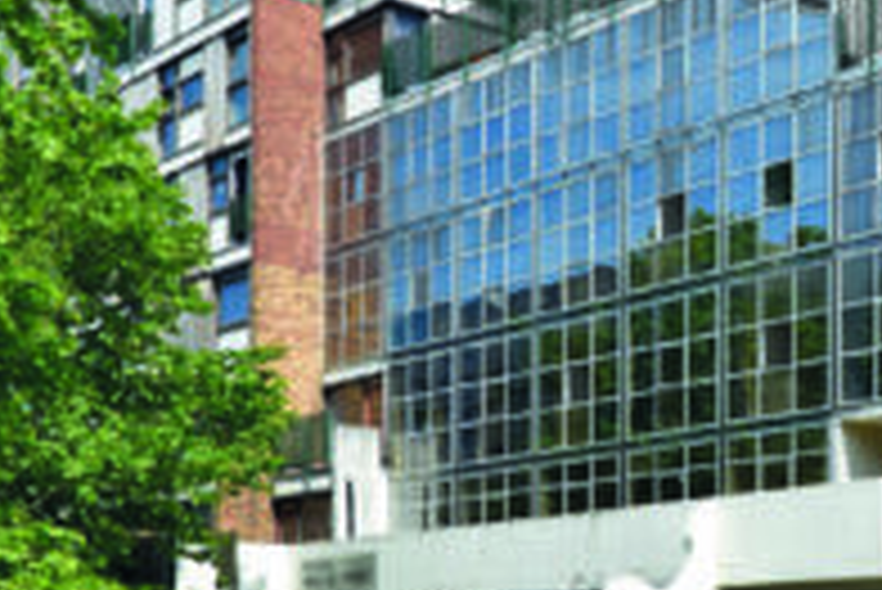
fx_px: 1741
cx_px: 772
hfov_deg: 27.5
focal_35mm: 71
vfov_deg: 19.0
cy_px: 99
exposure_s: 1/250
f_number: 8
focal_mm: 20
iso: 100
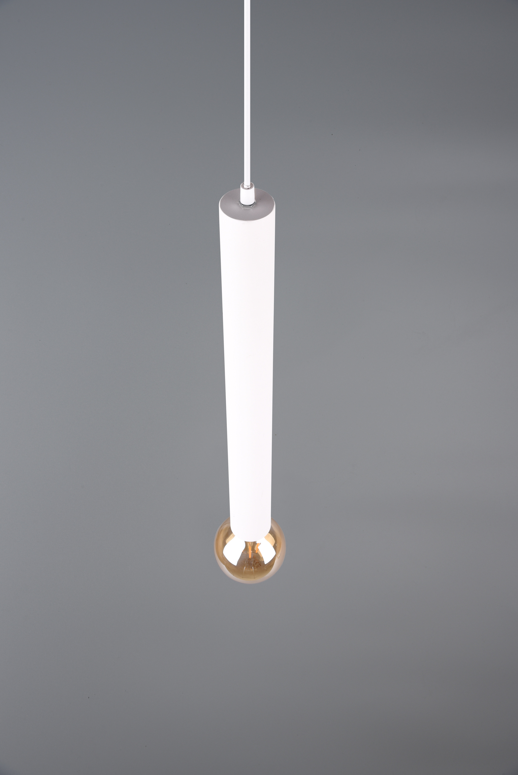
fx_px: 1035
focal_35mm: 48
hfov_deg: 28.1
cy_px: 388
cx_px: 259
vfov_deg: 41.1
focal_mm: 48
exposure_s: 1/8
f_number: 11
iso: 100
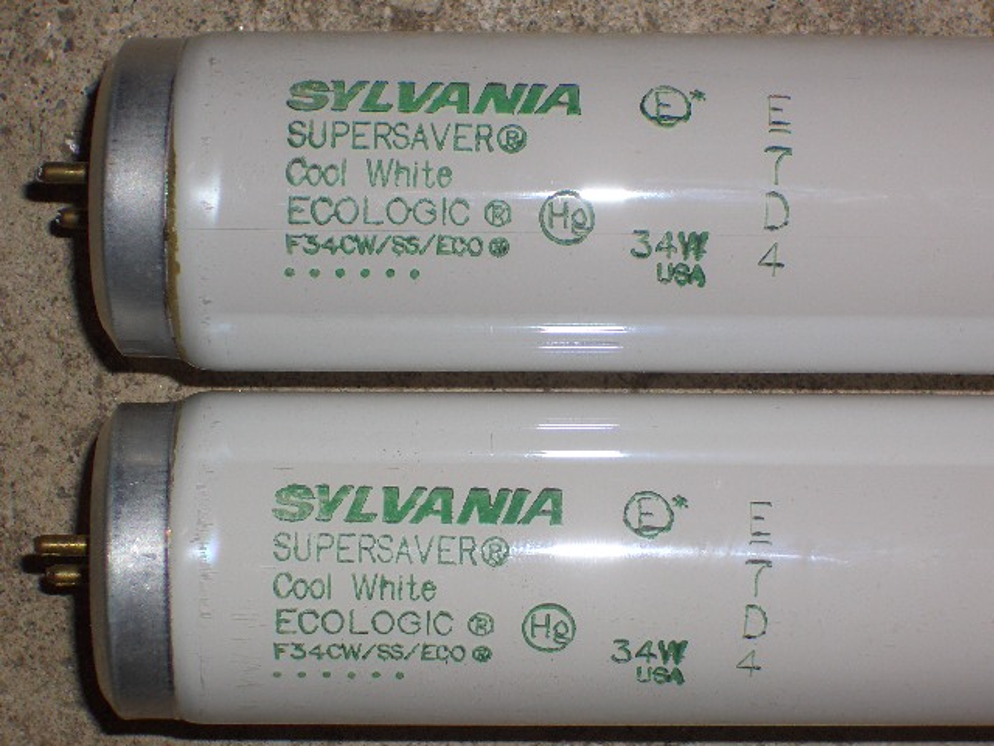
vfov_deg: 14.1
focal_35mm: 105
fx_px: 3015
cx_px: 497
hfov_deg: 18.7
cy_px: 373
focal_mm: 17.4
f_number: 4.8
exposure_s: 1/60
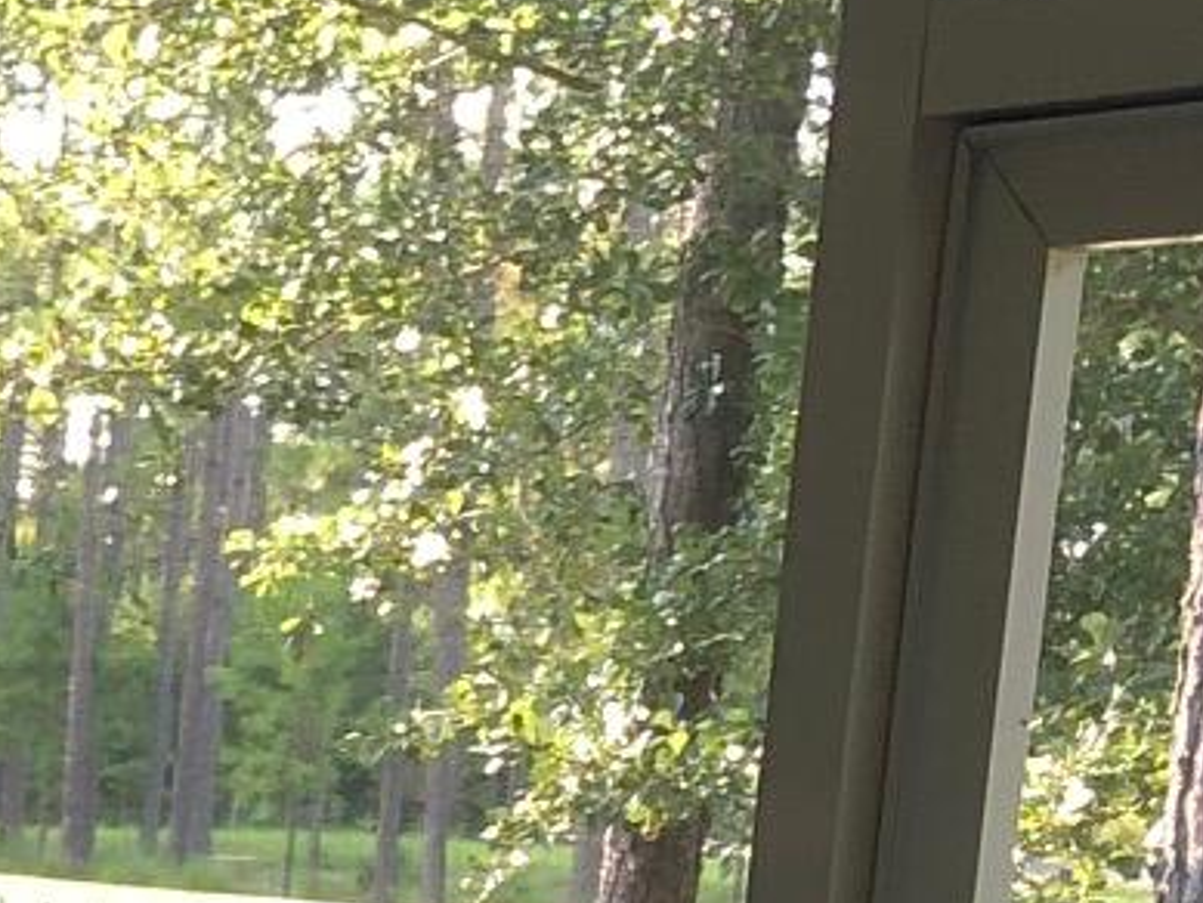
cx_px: -1104
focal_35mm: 145
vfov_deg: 9.8
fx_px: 5041
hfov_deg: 12.2
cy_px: 1546
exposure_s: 1/40
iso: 20
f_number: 1.8
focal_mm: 4
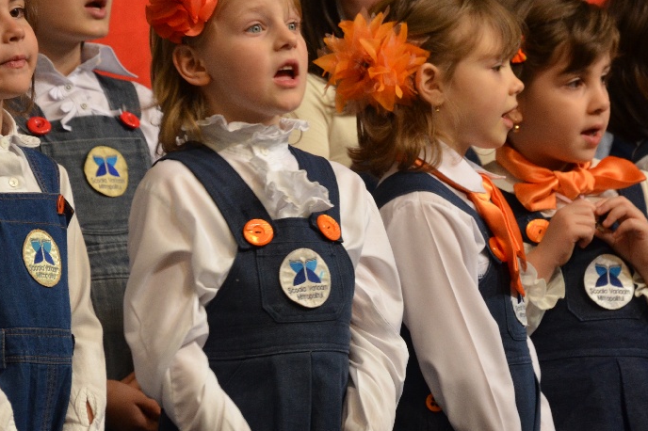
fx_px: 4945
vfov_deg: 5.0
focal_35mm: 275
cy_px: 207
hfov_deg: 7.5
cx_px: 371
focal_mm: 105
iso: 1100
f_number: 5.6
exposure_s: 1/60
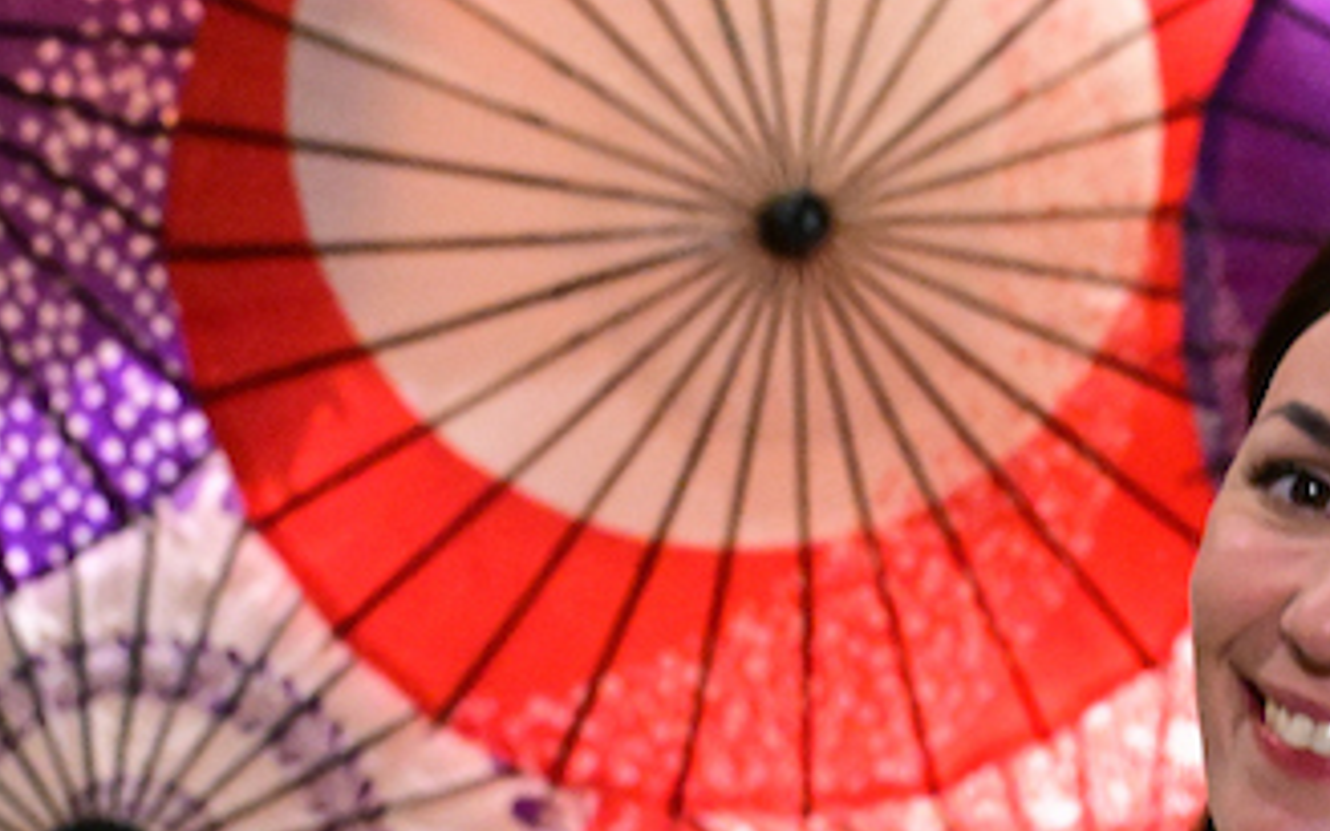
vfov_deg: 8.8
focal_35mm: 149
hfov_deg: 14.0
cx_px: 1087
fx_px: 5401
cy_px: 669
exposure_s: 1/400
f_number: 4.5
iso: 10000
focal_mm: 40
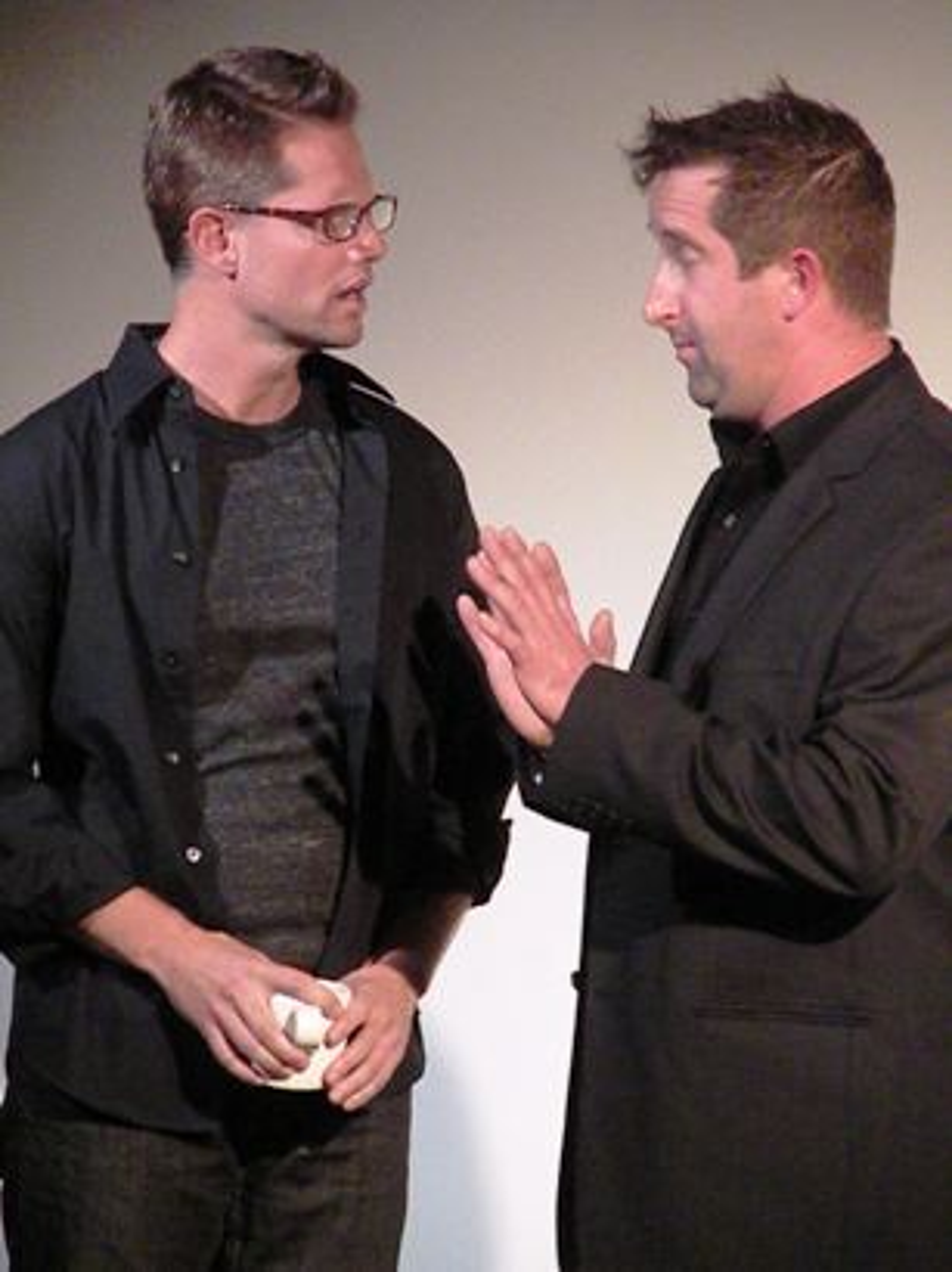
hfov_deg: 5.2
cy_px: 636
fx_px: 10498
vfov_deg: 6.9
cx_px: 476
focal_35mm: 286
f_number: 4.5
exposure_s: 1/47.4
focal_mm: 50.7
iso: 1600
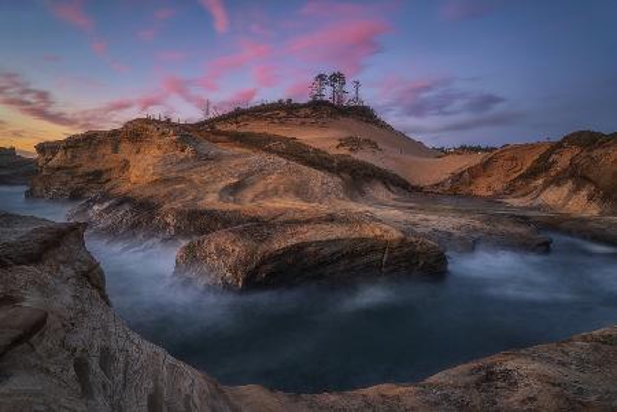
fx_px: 326
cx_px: 308
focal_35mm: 19
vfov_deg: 64.6
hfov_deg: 86.9
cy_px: 206
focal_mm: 19
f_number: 8
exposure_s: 30
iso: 100
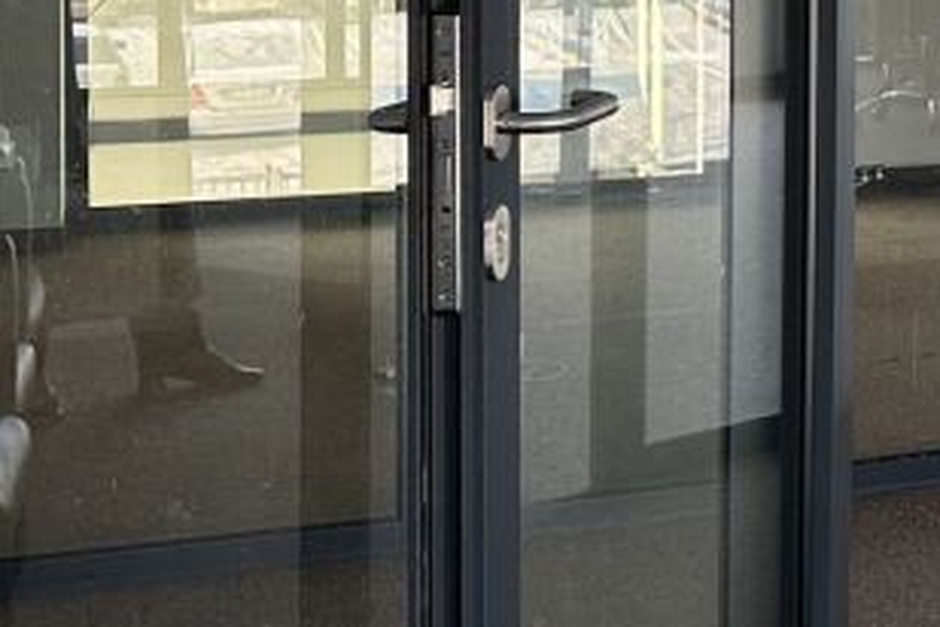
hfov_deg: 17.8
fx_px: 2533
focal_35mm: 97
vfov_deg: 13.7
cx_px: 1579
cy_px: -100
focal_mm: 6.86
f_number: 1.78
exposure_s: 1/100
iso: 125
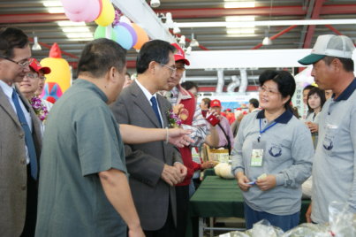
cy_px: 118
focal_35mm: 52
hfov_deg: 37.9
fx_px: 519
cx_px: 178
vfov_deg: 25.7
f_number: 5
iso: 400
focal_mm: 35
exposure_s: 1/60
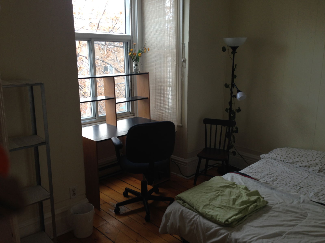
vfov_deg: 42.9
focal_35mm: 33
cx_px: 162
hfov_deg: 55.4
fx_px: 310
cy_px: 122
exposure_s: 1/20
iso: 50
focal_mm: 4.12
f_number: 2.4
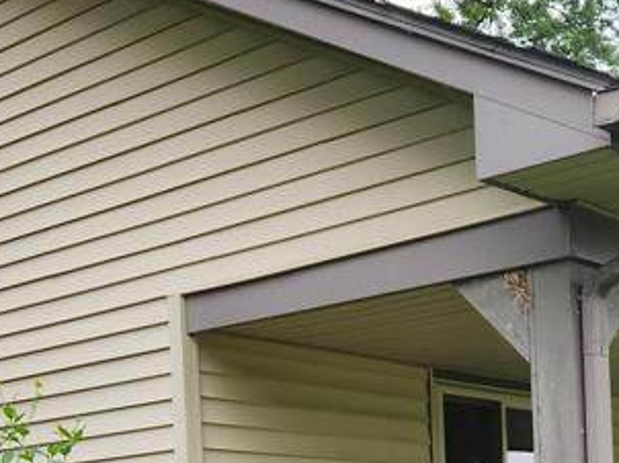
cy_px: 625
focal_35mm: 78
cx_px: 465
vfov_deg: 17.5
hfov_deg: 24.8
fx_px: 1394
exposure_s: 1/232
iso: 20
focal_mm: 5.4
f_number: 1.8
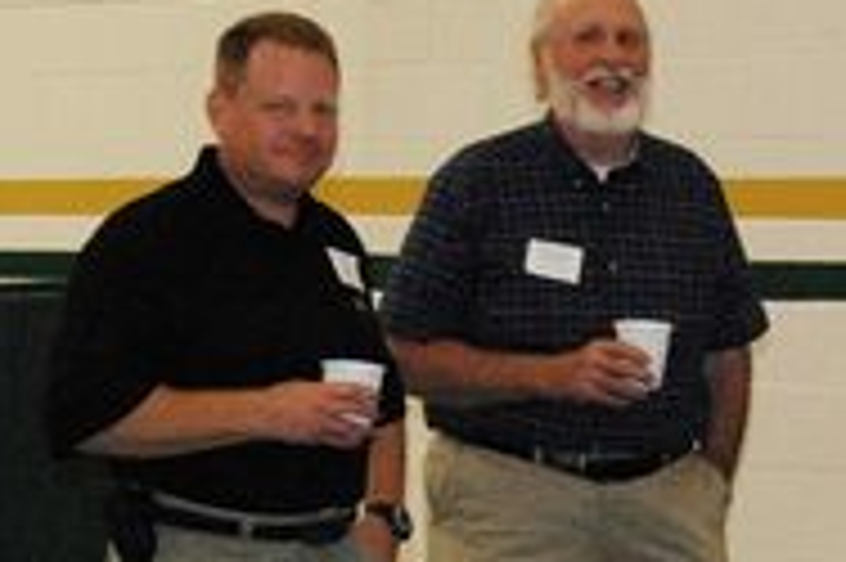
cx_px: 860
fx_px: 3005
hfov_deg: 15.7
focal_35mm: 128
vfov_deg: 10.7
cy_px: 441
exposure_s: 1/40
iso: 1600
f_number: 13
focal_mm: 40
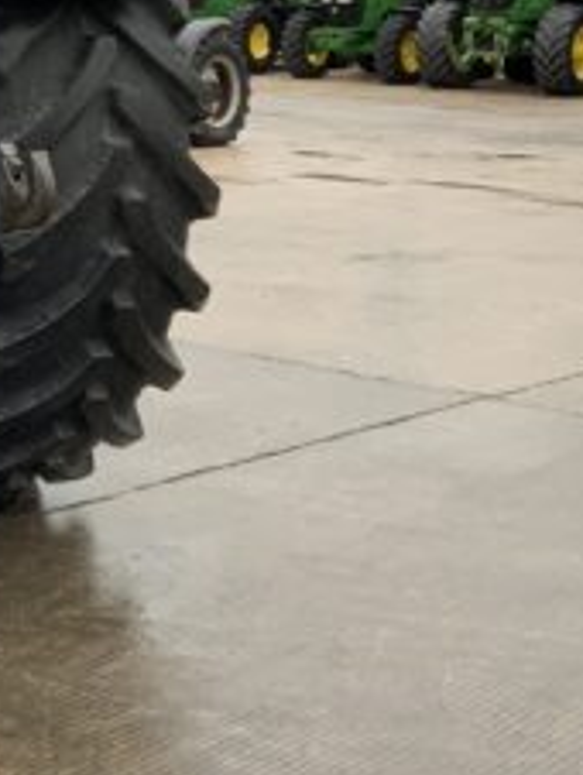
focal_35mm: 82
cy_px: -3
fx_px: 1838
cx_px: -271
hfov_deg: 16.5
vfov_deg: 22.8
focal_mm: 3
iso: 16
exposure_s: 1/227
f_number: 1.8
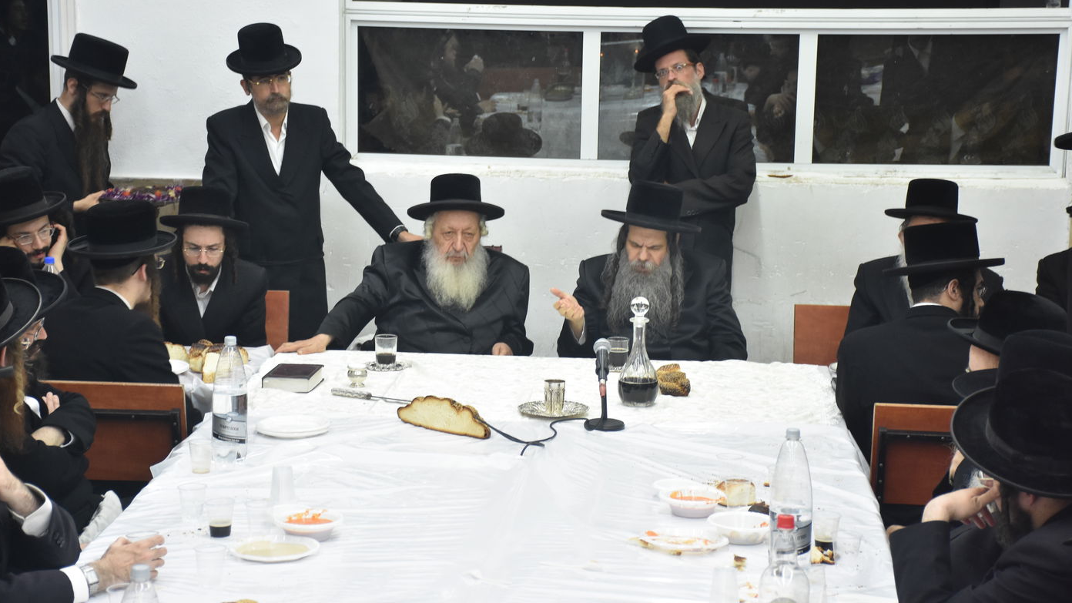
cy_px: 285
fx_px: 2246
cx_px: 534
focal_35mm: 79
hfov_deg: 26.8
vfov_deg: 15.3
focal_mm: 50
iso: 1250
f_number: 5.6
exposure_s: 1/60
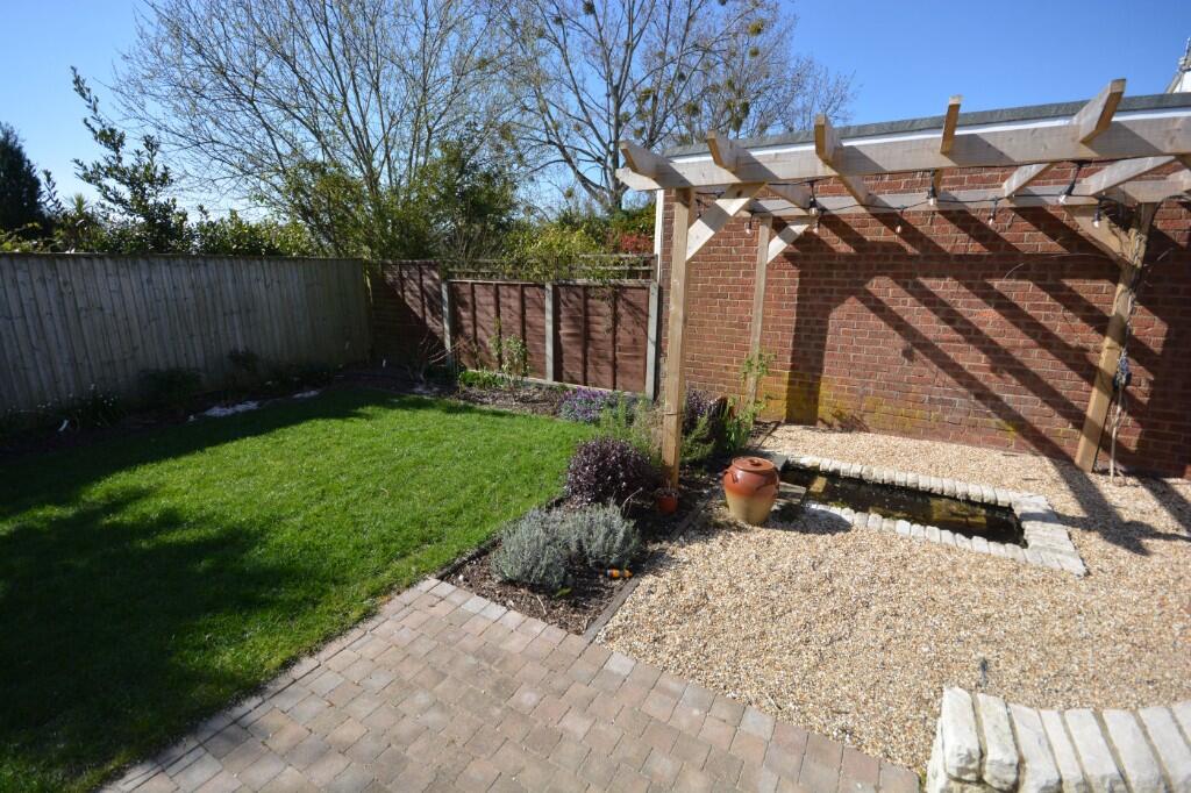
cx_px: 596
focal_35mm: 15
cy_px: 396
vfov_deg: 77.3
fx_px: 496
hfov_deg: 100.4
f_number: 8
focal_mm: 10
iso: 400
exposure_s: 1/1000
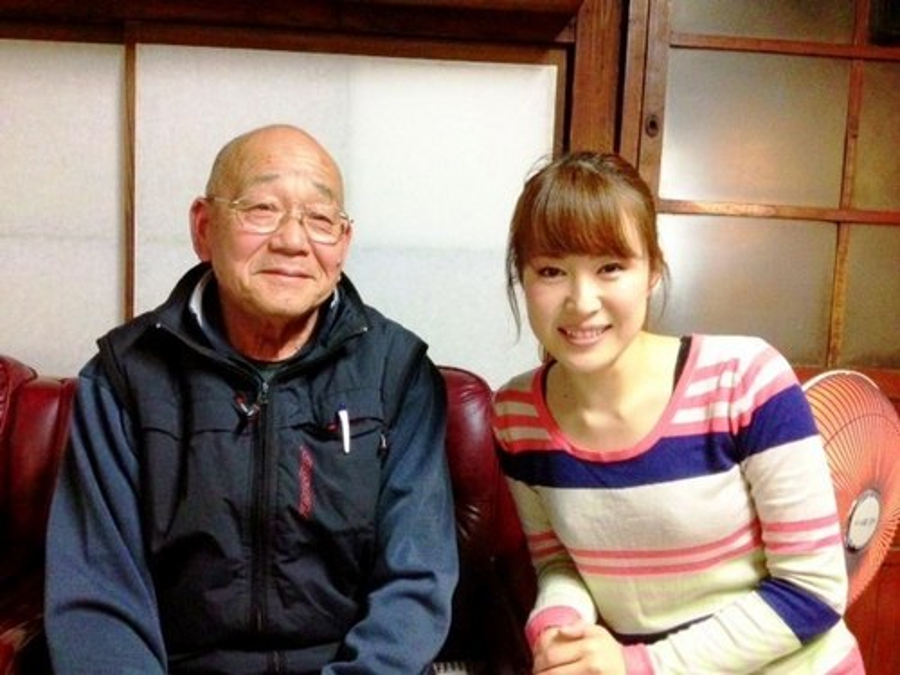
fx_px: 910
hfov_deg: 52.6
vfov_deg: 40.7
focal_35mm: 35
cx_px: 450
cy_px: 338
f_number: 2.4
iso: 500
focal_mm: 4.28
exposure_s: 1/15
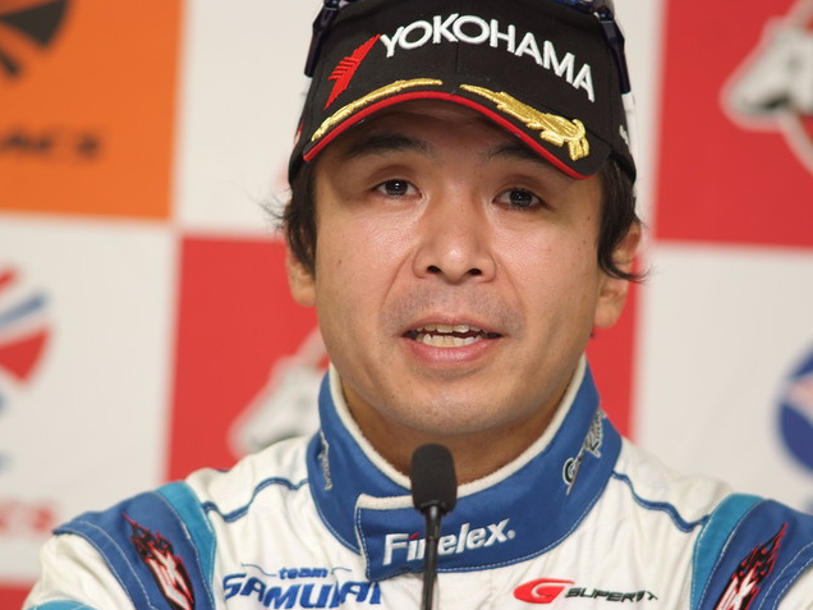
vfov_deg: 5.1
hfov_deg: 6.7
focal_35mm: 294
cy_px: 306
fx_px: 6905
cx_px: 435
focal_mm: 180
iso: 400
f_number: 2.8
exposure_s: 1/125
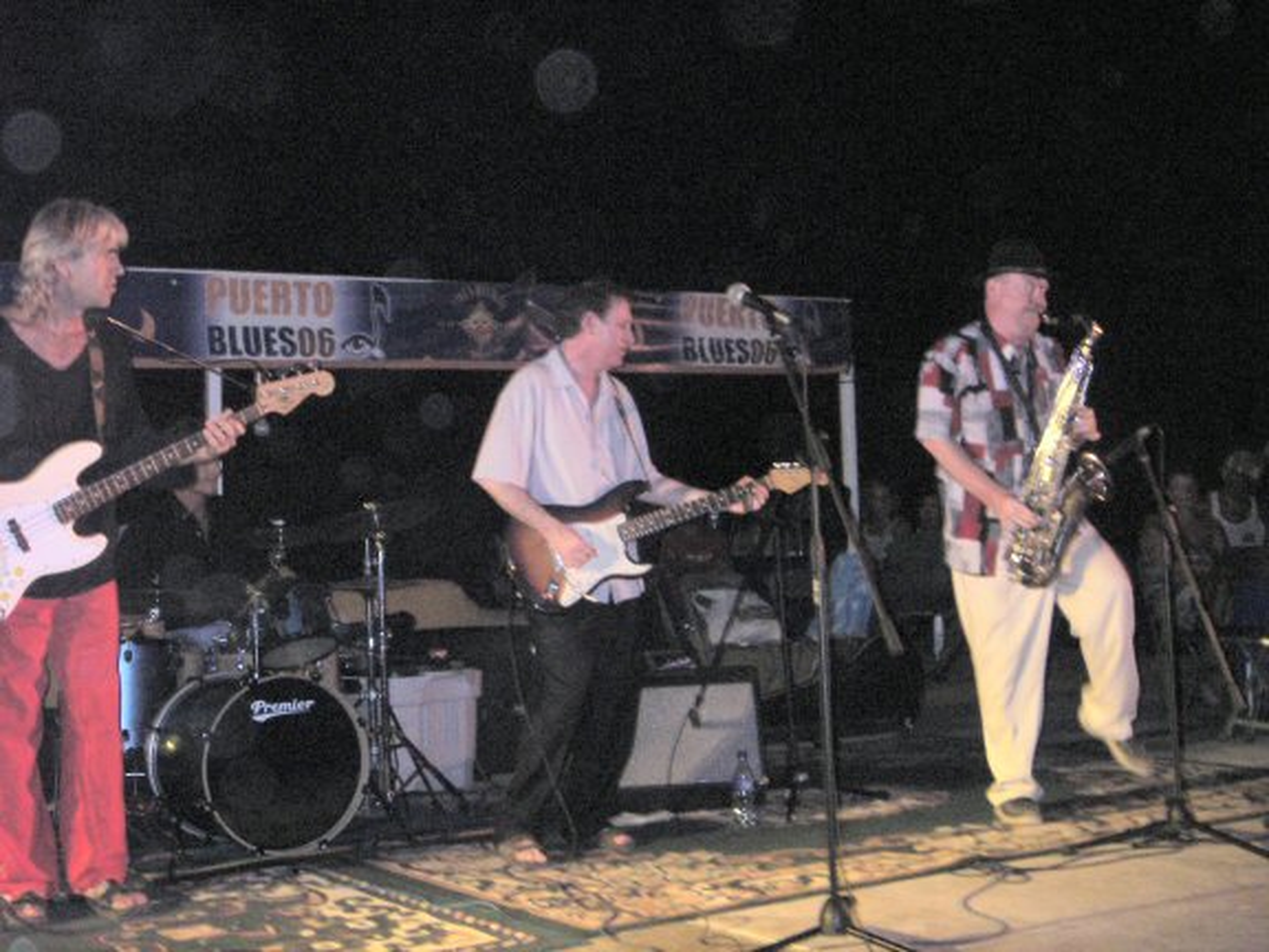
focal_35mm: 48
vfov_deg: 30.3
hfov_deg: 39.7
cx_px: 634
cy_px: 476
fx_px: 1760
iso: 200
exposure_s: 1/40
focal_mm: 8.1
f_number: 3.5
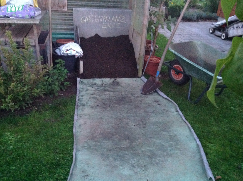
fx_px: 245
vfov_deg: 40.6
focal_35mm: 35
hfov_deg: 52.7
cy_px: 90
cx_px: 122
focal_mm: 4.28
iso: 800
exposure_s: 1/15
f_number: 2.4
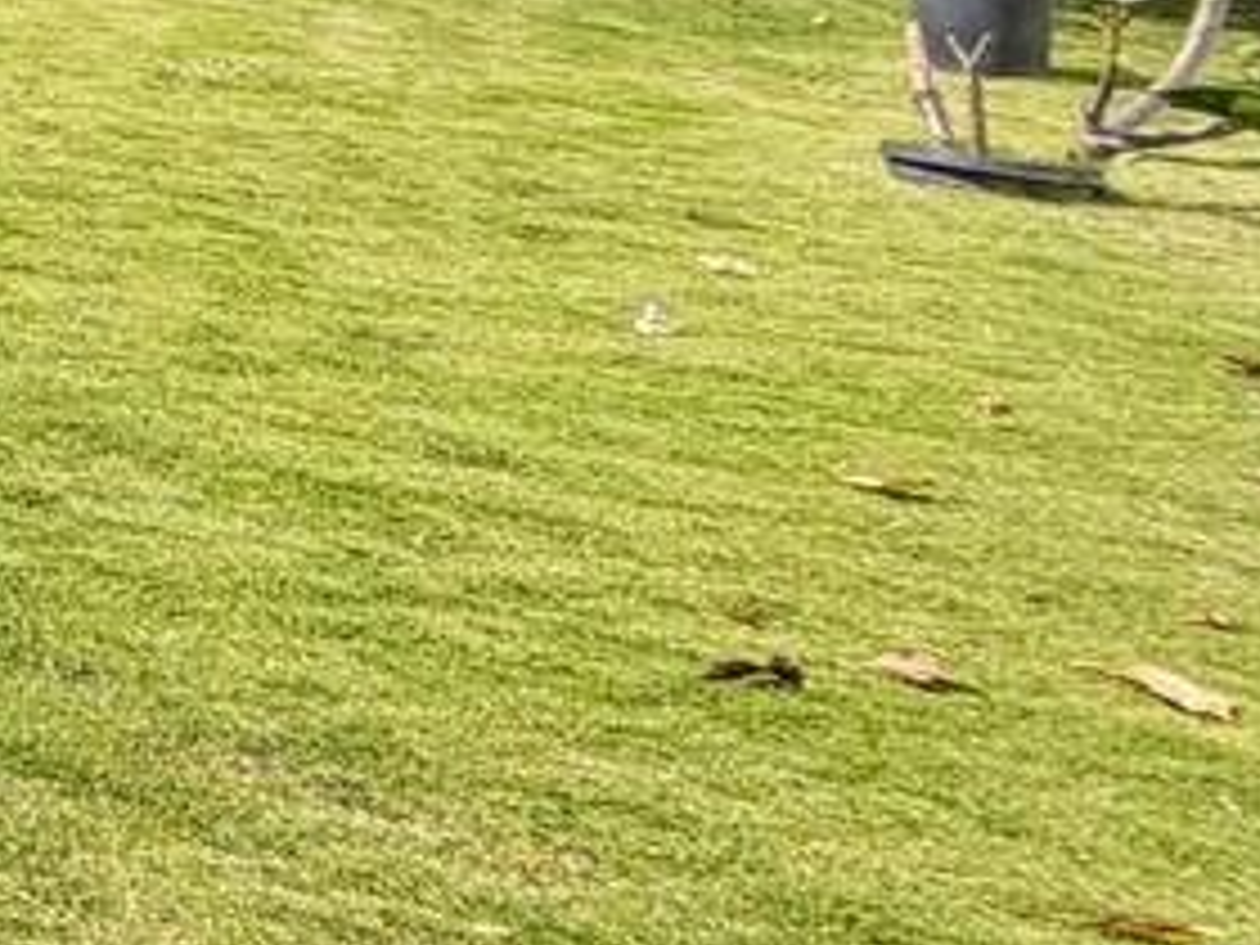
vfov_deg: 17.2
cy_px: -338
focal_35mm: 80
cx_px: -2070
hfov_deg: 13.4
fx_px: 2912
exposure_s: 1/1189
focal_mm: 2.22
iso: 20
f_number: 2.2
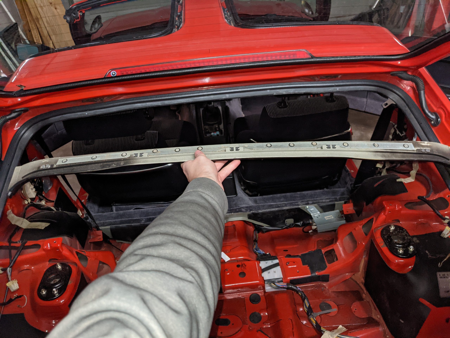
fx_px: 351
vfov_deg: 51.4
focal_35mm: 27
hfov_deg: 65.3
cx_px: 225
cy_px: 169
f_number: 1.73
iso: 623
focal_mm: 4.38
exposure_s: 1/40
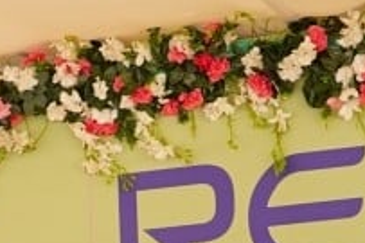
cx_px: 40
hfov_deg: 11.2
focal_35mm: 182
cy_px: 611
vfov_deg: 7.0
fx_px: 1844
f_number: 5
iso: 400
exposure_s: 1/250
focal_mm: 24
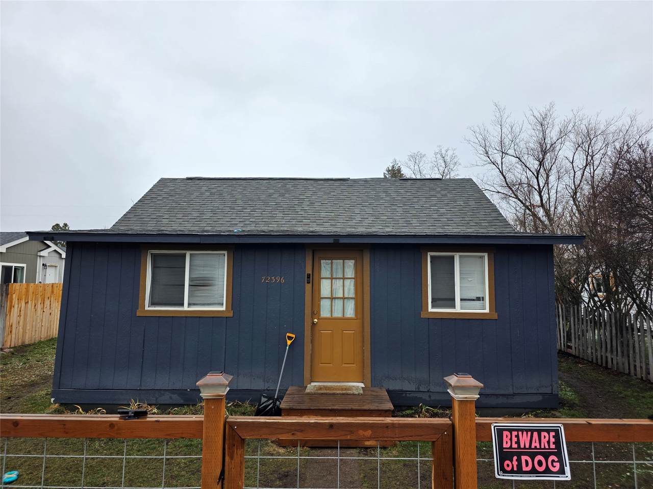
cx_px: 326
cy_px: 244
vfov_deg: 58.9
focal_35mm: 23
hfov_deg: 73.9
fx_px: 434
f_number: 1.7
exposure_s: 1/2671
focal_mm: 6.3
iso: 80
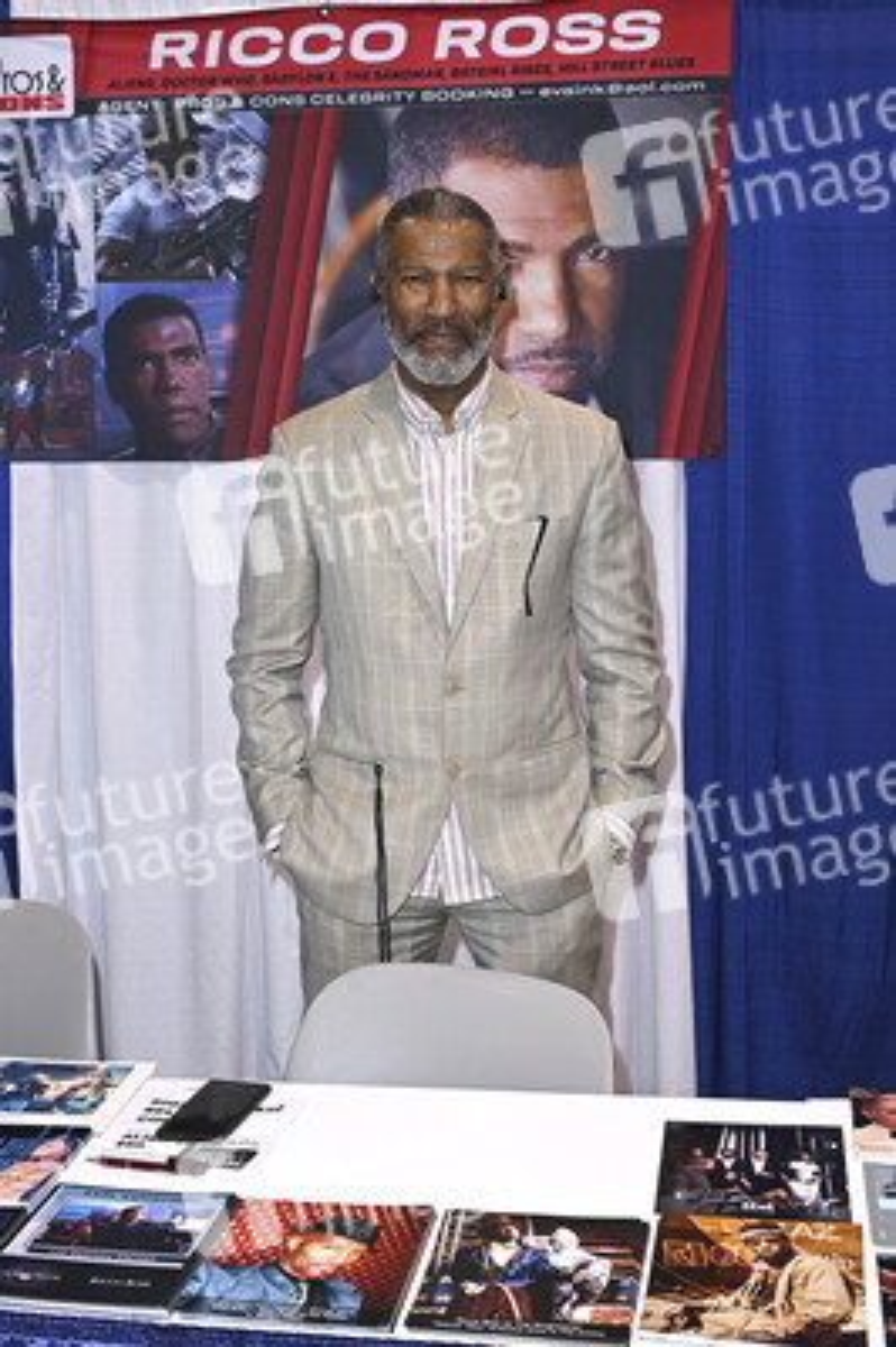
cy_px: 674
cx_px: 448
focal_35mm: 42
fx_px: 1571
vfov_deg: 46.4
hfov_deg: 31.8
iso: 1000
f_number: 5.6
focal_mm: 42
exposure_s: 1/250
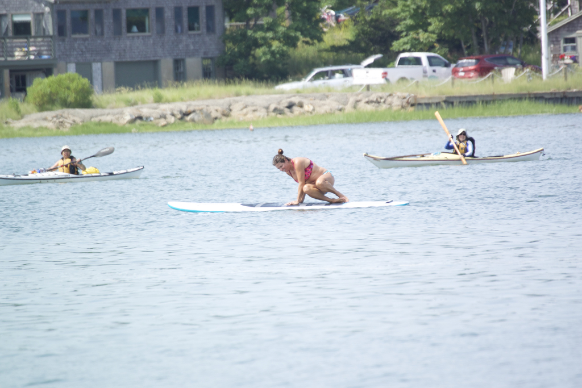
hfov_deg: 2.5
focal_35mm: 810
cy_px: 194
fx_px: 13096
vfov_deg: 1.7
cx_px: 291
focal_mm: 300
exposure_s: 1/400
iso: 200
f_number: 5.6
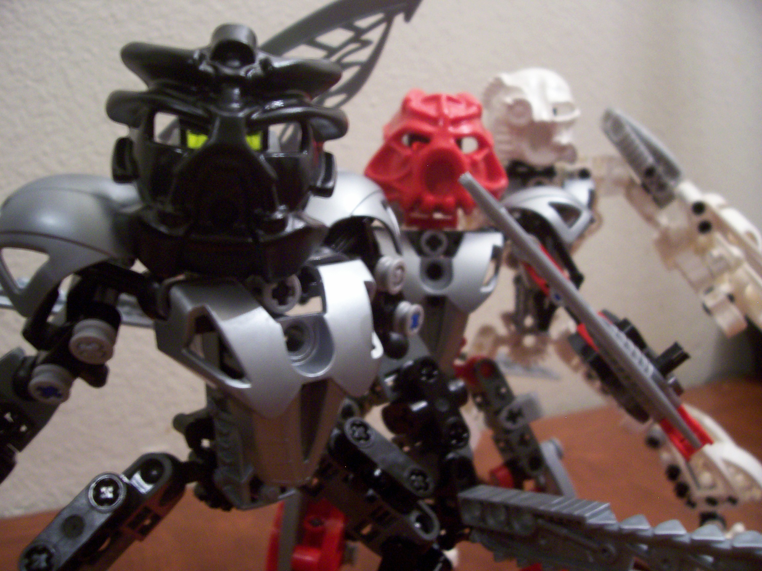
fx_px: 748
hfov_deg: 54.0
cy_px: 286
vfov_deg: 41.8
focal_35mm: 34
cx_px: 381
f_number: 2.7
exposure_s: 1/8
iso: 160
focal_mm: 5.6
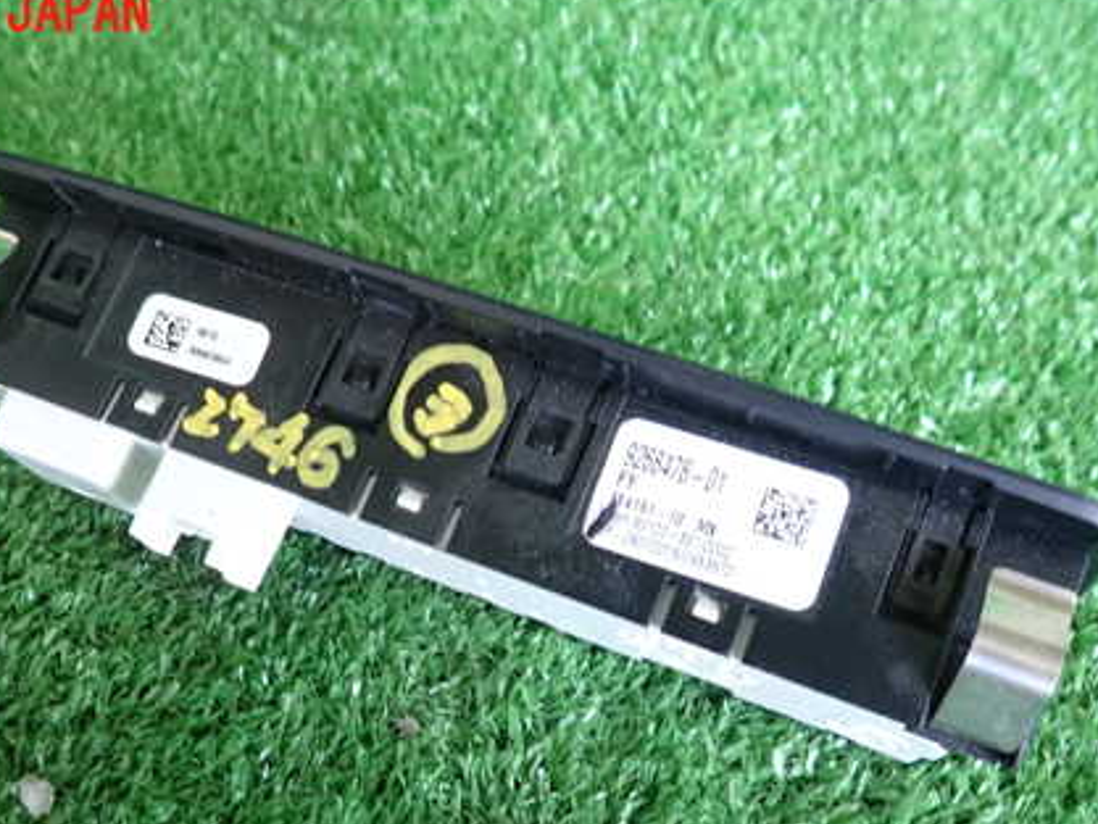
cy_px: 574
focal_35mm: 36
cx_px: 461
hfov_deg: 51.1
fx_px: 1142
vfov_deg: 39.0
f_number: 2
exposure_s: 1/30
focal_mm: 4.5
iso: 250
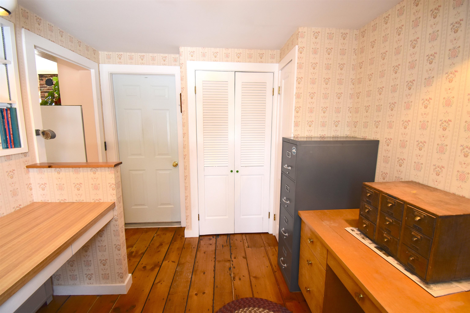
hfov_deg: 100.4
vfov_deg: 77.3
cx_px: 235
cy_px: 156
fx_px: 196
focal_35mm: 15
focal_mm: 10
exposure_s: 1/80
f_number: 4.5
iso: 400
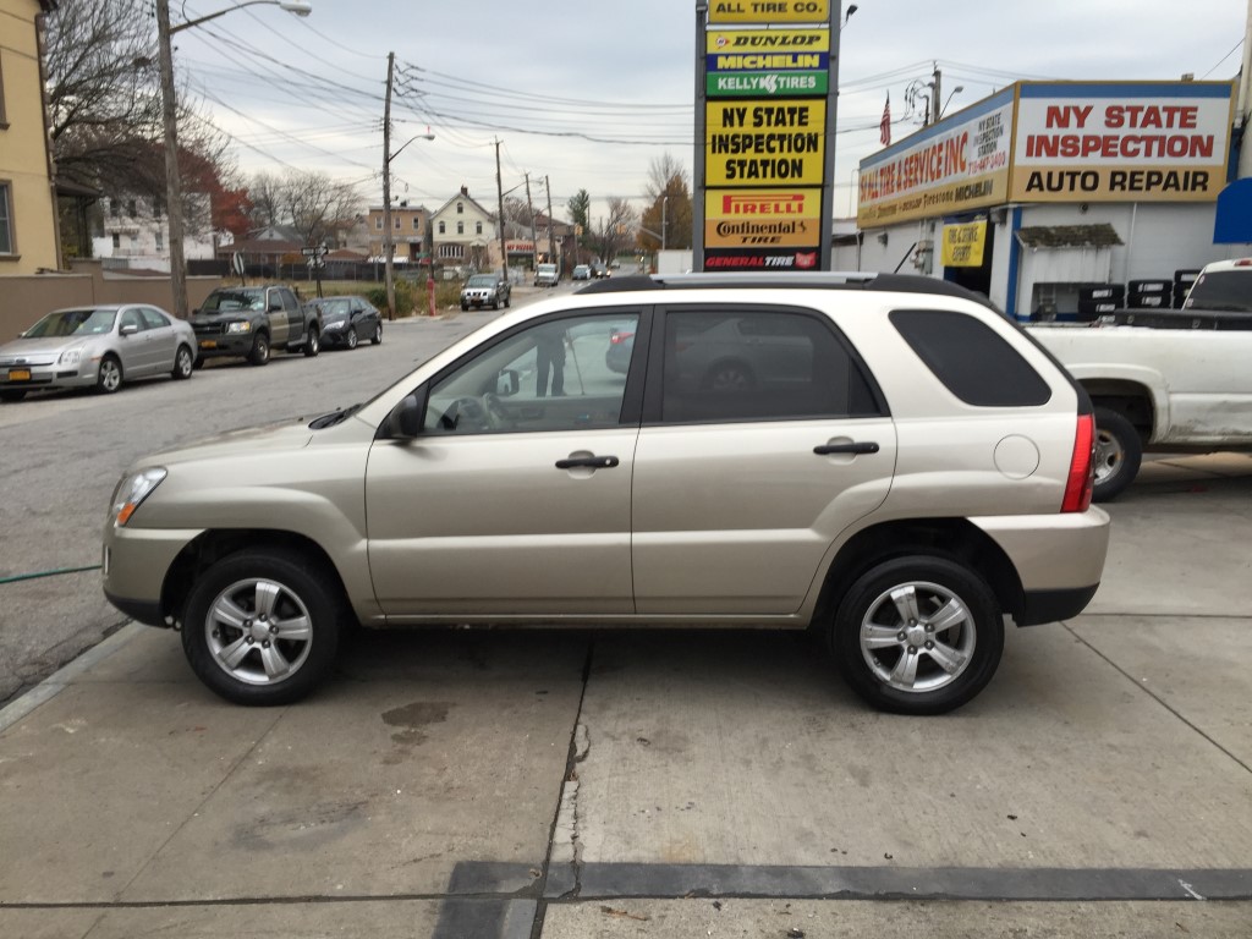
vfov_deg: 48.2
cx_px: 626
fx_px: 1049
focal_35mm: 29
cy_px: 470
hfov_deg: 61.7
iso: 32
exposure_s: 1/120
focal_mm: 4.15
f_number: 2.2
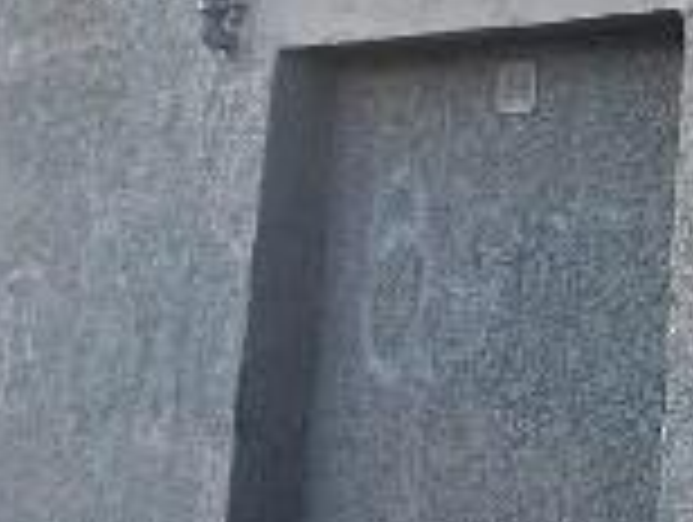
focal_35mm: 93
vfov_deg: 15.4
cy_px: -94
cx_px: 1022
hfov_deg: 18.7
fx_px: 1865
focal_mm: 2.22
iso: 40
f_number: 2.2
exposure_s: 1/399
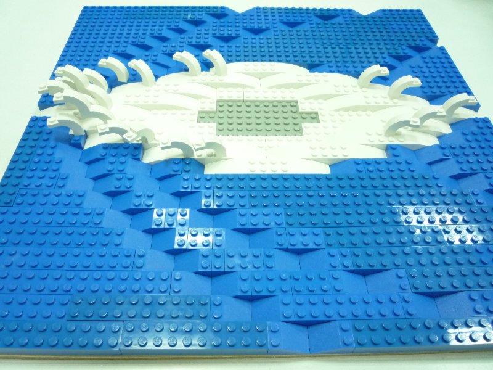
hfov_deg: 60.0
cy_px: 185
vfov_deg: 46.8
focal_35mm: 30
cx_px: 246
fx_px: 427
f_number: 3.3
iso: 320
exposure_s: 1/30
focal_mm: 5.2
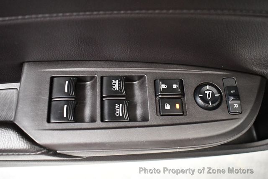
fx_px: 268
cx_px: 134
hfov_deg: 53.1
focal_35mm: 36
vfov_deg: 36.9
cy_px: 90
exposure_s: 1/60
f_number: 3.5
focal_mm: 18
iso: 6400
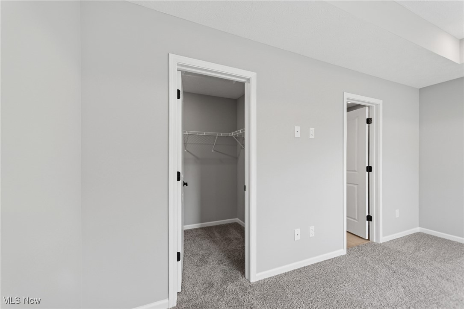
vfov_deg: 81.2
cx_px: 232
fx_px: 180
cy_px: 154
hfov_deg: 104.3
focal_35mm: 14
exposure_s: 1/20
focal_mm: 14
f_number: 6.7
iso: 100
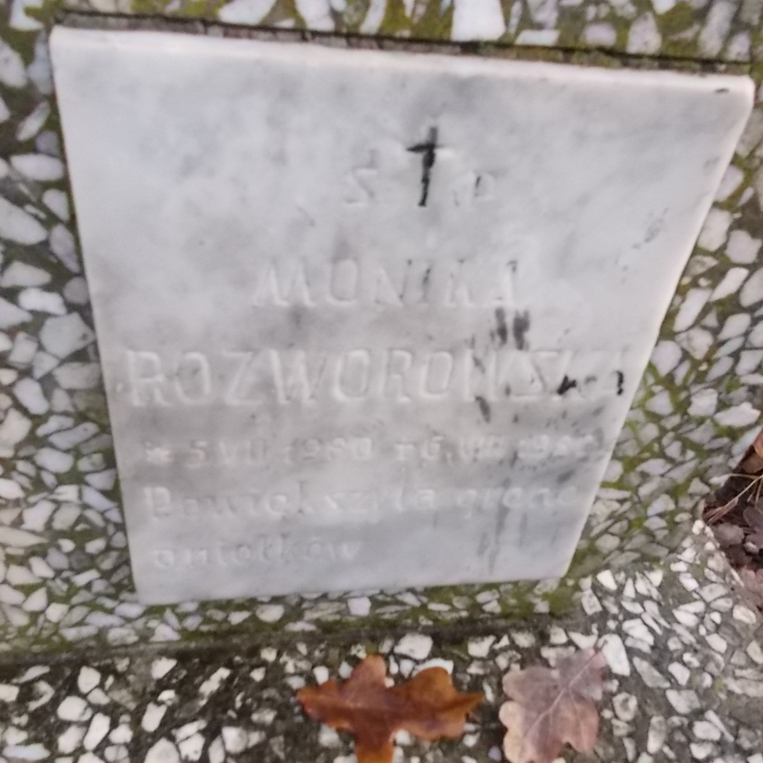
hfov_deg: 52.5
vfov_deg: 52.5
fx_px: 773
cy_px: 384
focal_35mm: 31
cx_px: 387
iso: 400
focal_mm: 4.6
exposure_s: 1/80
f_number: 8
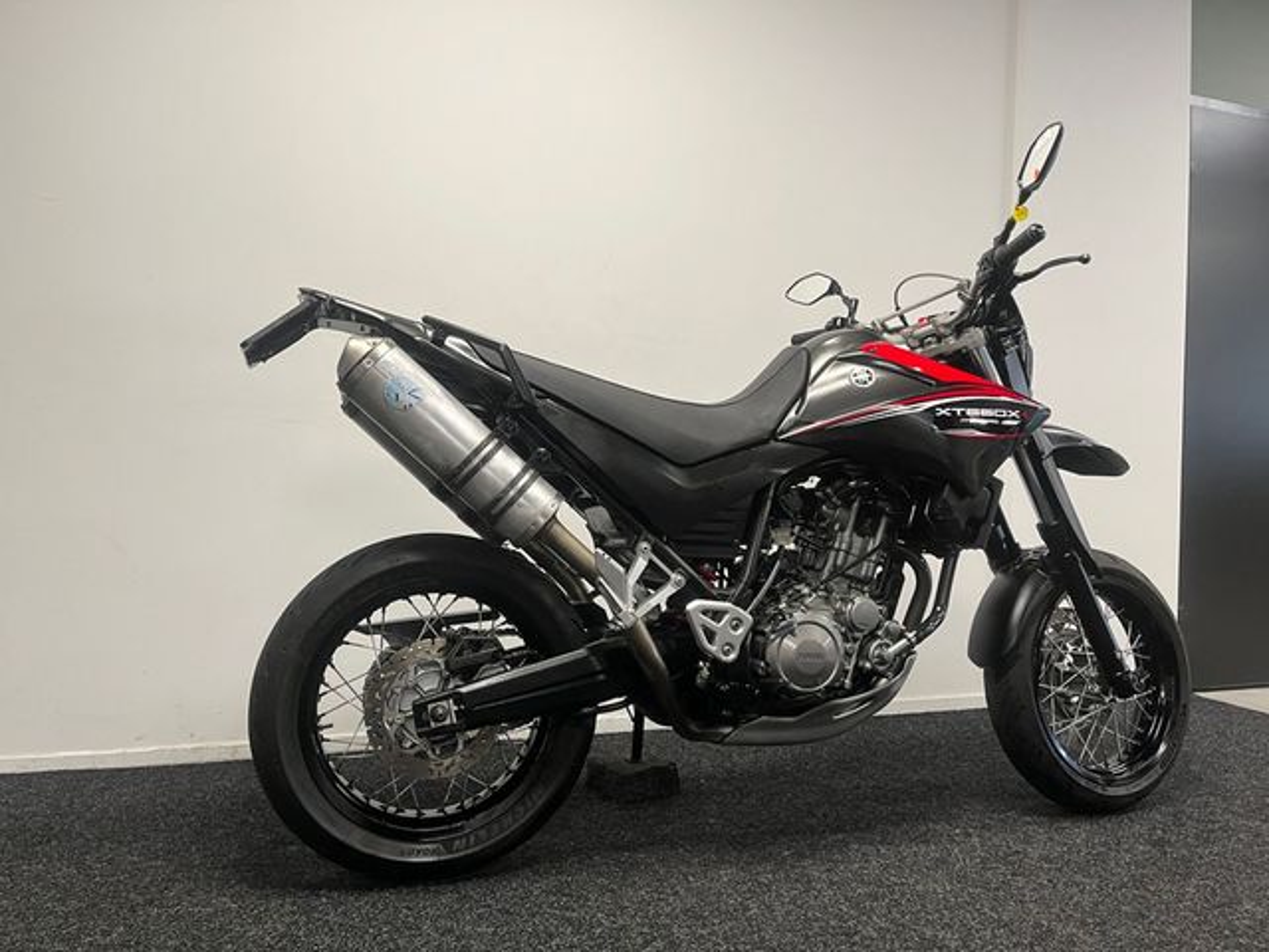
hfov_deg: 67.3
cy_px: 476
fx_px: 953
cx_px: 634
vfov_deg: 53.1
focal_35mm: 26
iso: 64
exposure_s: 1/50
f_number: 1.6
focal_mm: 5.1
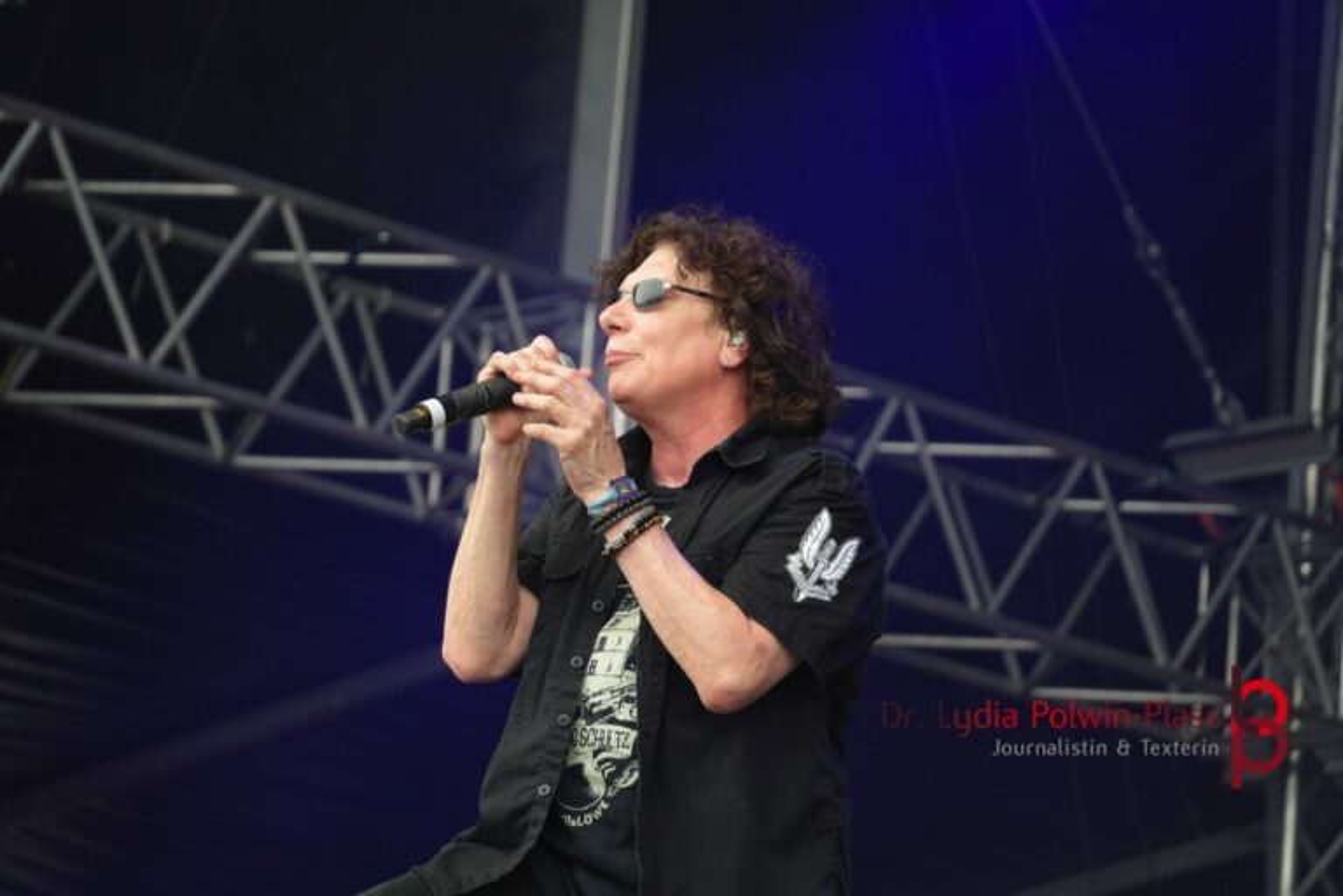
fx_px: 7722
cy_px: 448
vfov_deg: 6.6
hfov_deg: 9.9
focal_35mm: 207
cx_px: 672
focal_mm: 138
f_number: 5.6
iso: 500
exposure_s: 1/250
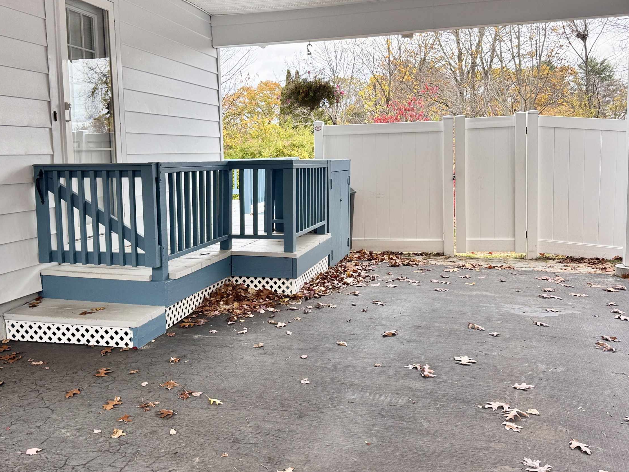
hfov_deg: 55.2
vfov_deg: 42.9
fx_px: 600
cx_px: 276
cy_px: 214
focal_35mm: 33
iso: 100
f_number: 1.78
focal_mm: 6.76
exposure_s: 1/162
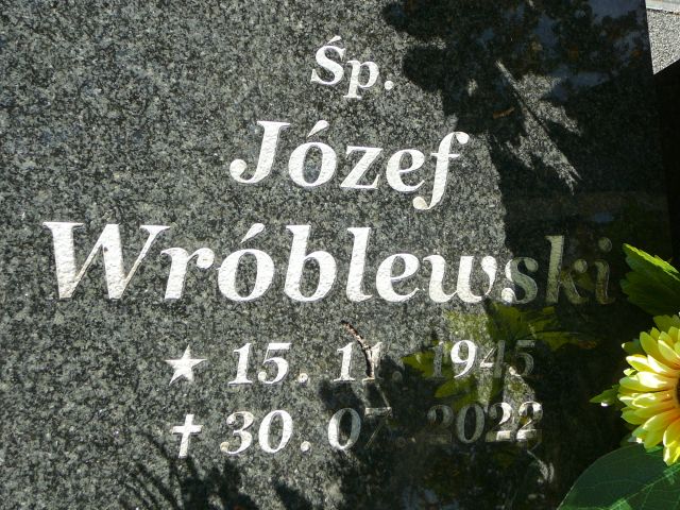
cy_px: 255
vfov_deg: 29.7
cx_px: 340
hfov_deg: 38.9
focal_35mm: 49
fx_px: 963
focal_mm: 7.3
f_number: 3.4
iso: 80
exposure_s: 1/320
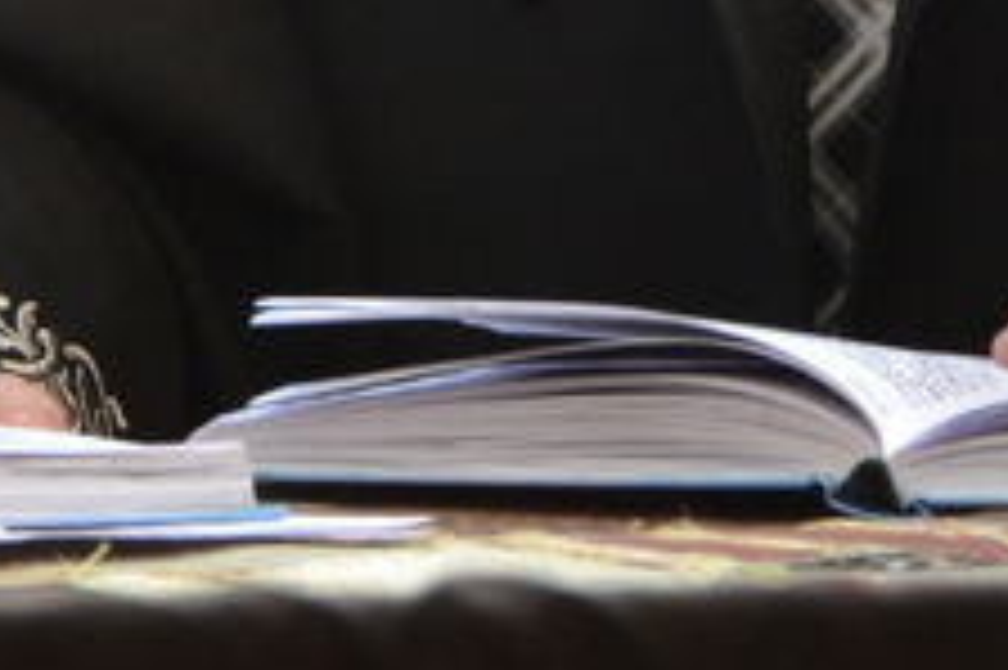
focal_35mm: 394
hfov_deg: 5.1
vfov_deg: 3.4
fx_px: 11024
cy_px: -785
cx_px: -1220
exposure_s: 1/125
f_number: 5.6
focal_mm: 42
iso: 250
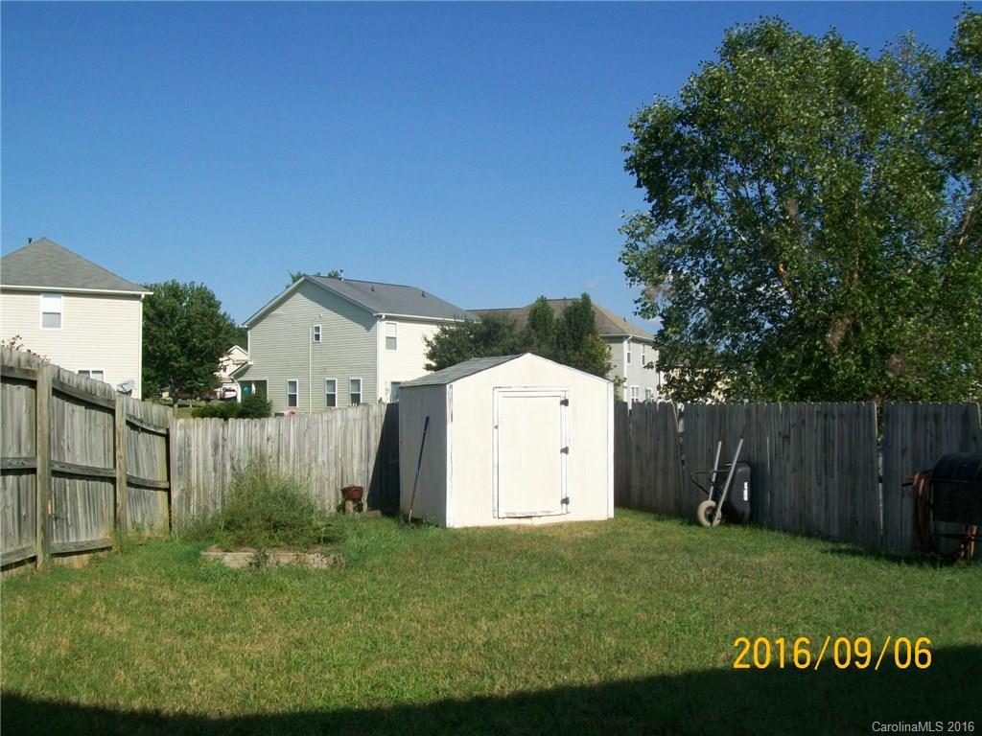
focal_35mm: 36
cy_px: 368
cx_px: 491
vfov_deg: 39.7
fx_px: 1021
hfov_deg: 51.4
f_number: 4.8
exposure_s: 1/640
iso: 64
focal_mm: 6
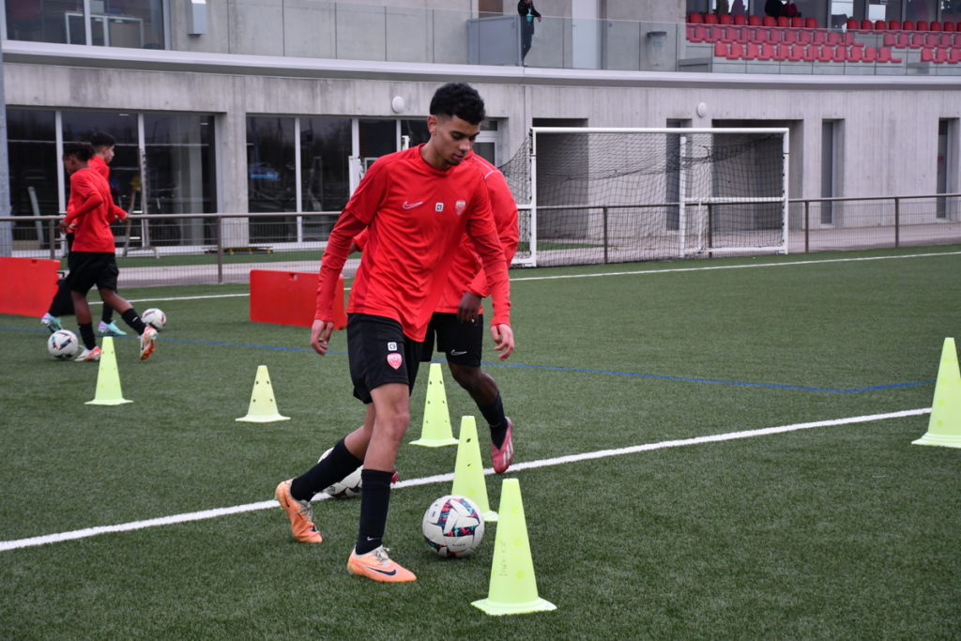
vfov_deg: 18.2
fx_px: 2002
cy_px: 320
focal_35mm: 75
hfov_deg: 27.0
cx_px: 480
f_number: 4.8
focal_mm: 50
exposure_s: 1/1000
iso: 1600
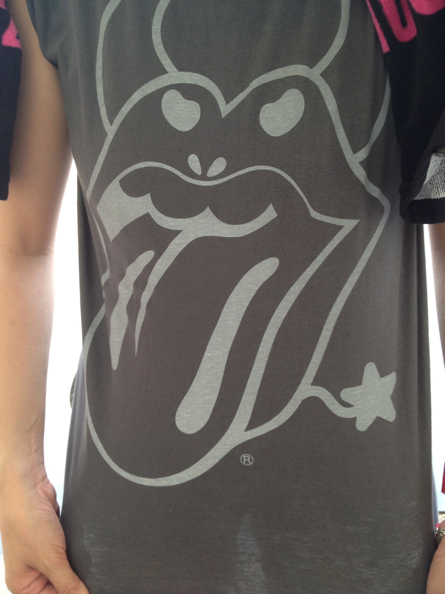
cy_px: 297
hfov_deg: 40.7
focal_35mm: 35
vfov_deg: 52.6
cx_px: 222
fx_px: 600
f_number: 2.4
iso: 50
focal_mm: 4.28
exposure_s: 1/40
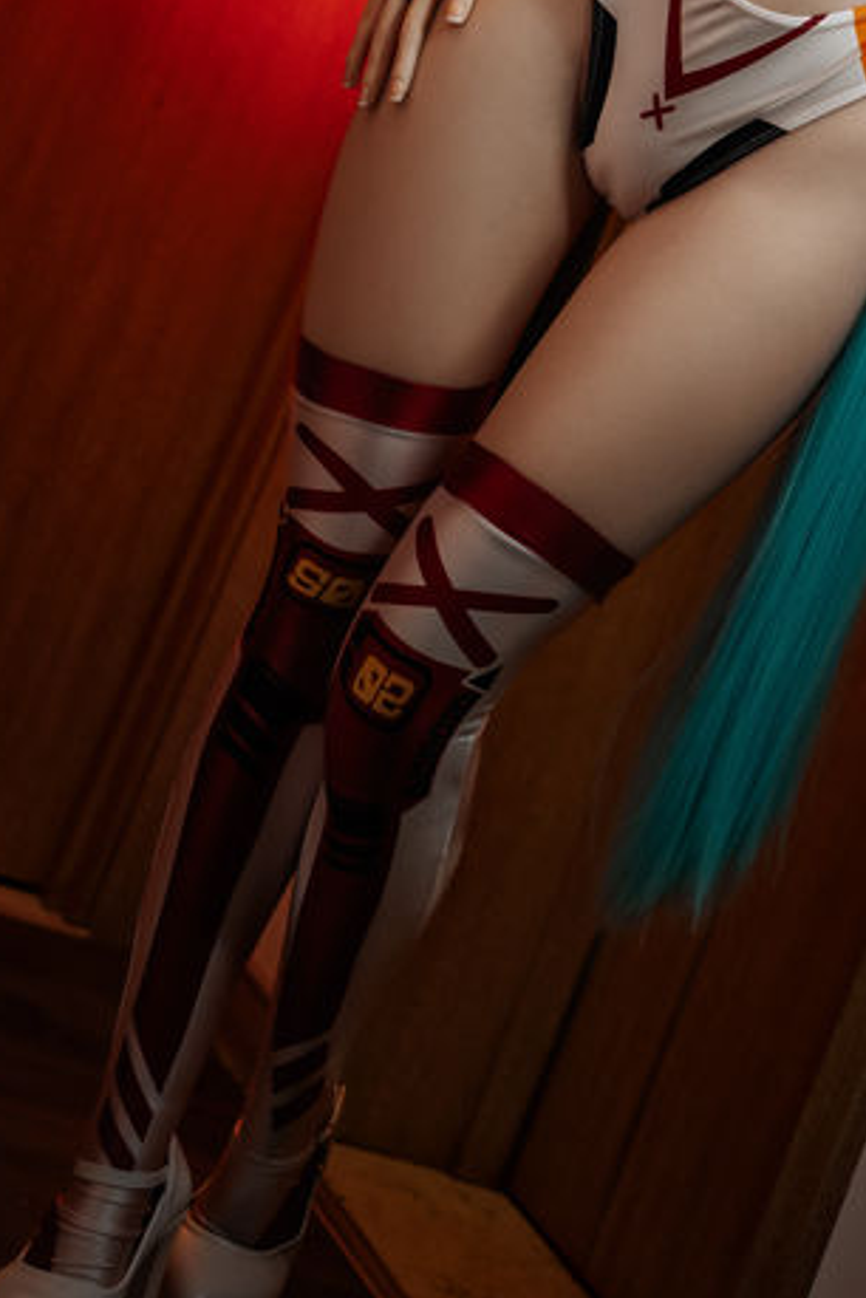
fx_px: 3680
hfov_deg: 13.3
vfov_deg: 19.7
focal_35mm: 102
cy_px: 198
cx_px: 719
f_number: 3.5
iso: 320
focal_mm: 52
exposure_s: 1/80
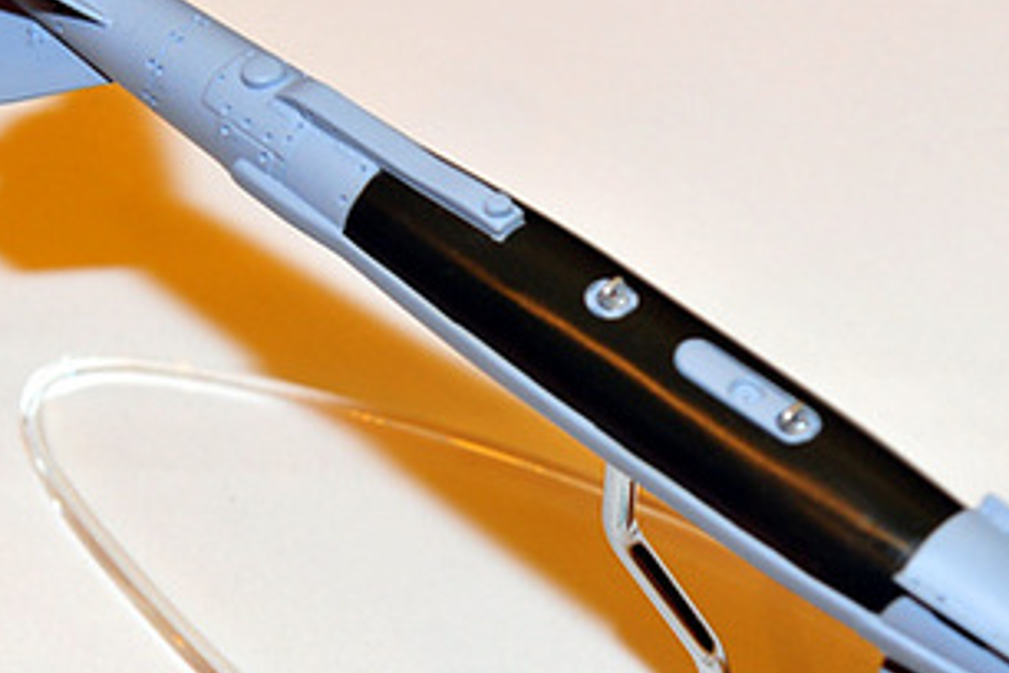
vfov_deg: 11.9
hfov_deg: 17.8
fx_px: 3223
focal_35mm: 115
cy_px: 531
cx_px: 656
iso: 640
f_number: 5
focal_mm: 55
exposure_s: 1/60
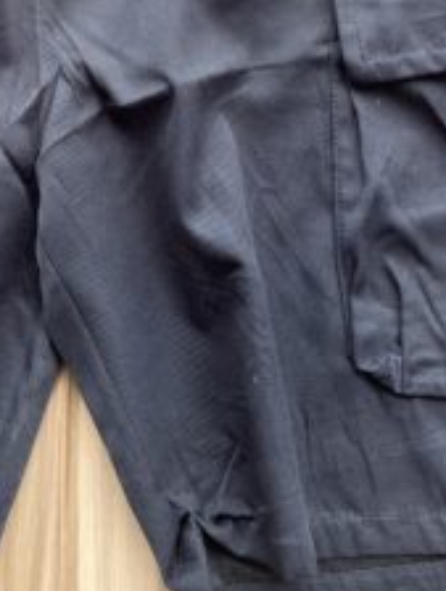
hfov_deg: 19.7
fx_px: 1266
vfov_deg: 24.6
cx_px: 63
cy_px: -47
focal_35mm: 74
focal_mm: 5.1
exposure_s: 1/314
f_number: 1.6
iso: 50
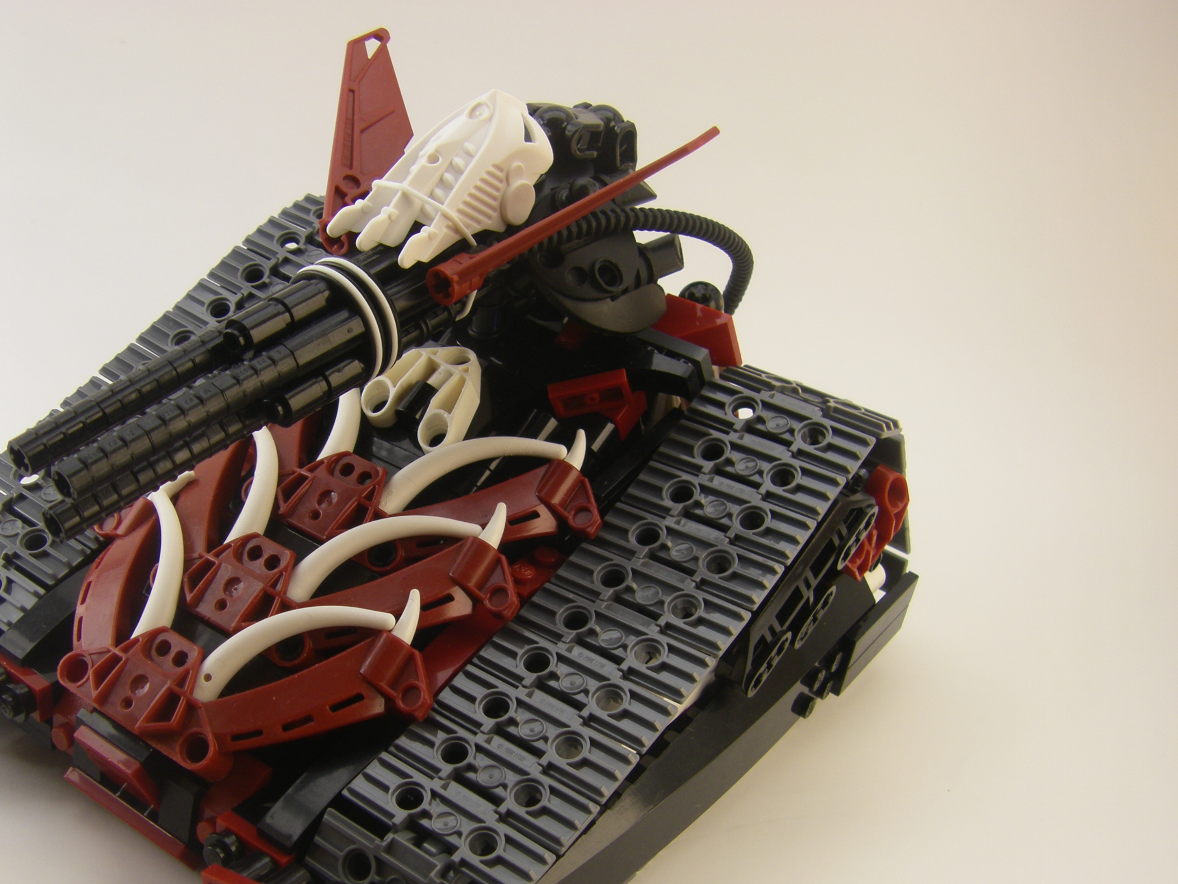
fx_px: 1599
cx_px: 484
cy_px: 540
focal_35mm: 47
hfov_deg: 40.3
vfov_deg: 30.8
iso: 64
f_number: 3.5
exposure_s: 1/80
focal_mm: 6.3
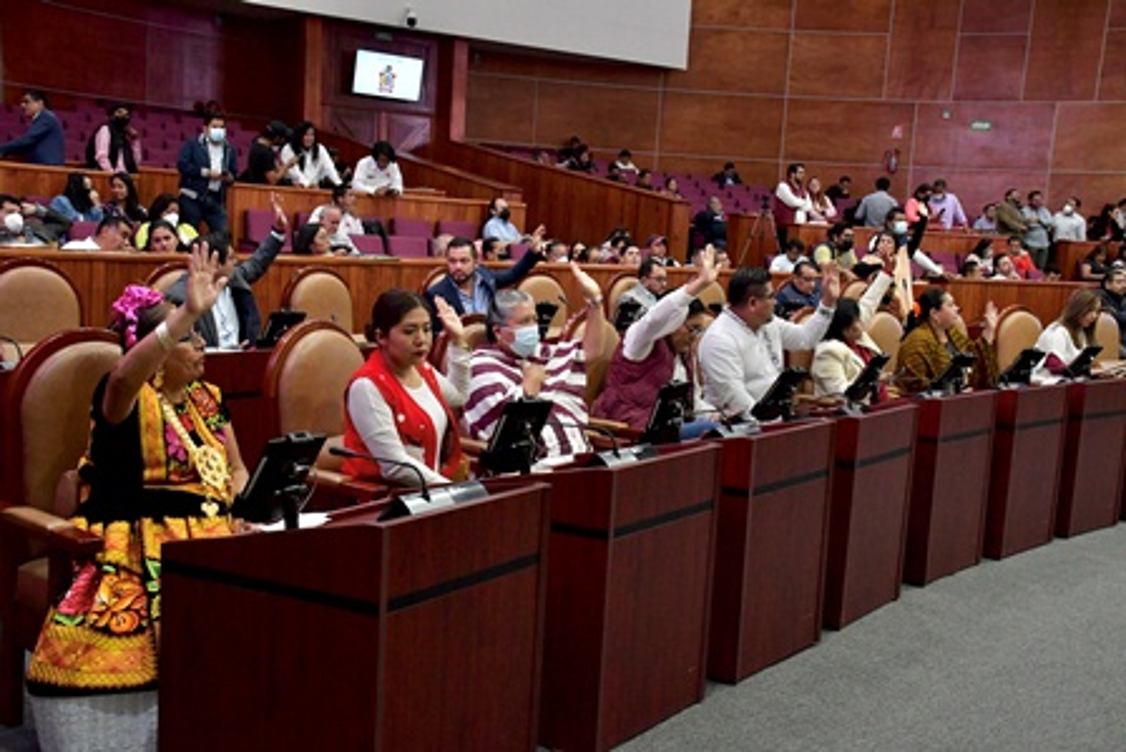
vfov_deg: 33.4
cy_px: 376
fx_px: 1251
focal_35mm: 40
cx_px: 563
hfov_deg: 48.4
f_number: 6.3
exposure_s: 1/200
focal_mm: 27
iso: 2000
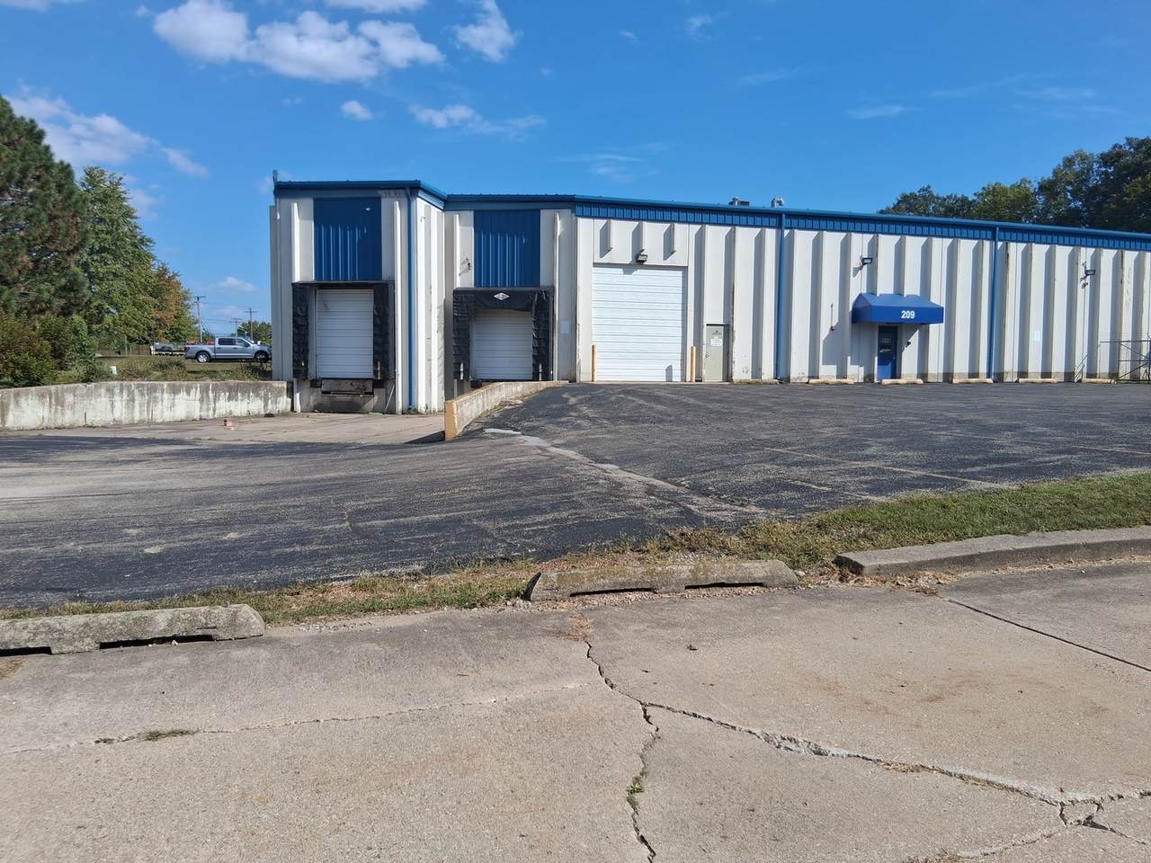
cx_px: 576
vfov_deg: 53.1
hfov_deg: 67.3
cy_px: 432
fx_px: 865
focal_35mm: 26
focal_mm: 3.98
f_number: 1.8
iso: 25
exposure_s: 1/679
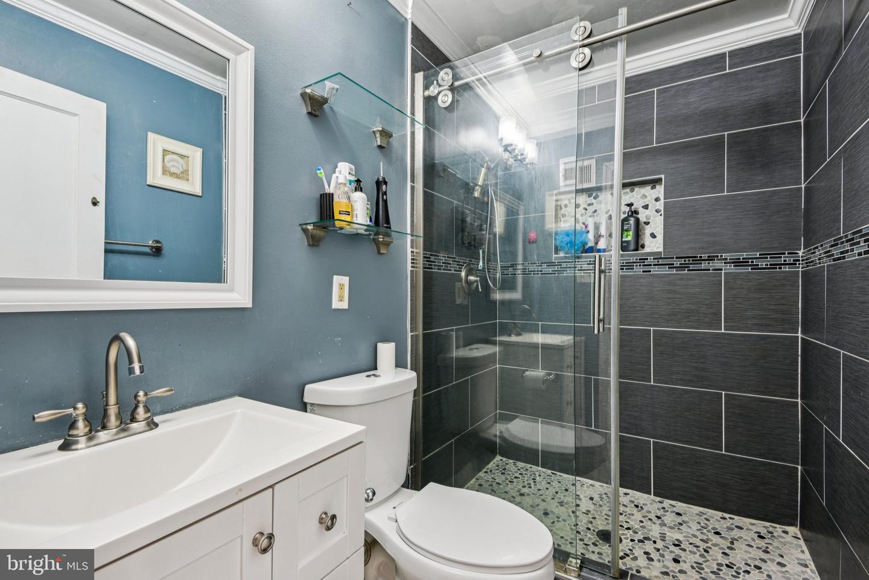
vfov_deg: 73.8
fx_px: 386
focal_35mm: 16
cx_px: 434
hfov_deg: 96.7
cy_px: 290
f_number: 7.1
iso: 400
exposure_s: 1/4
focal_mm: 16
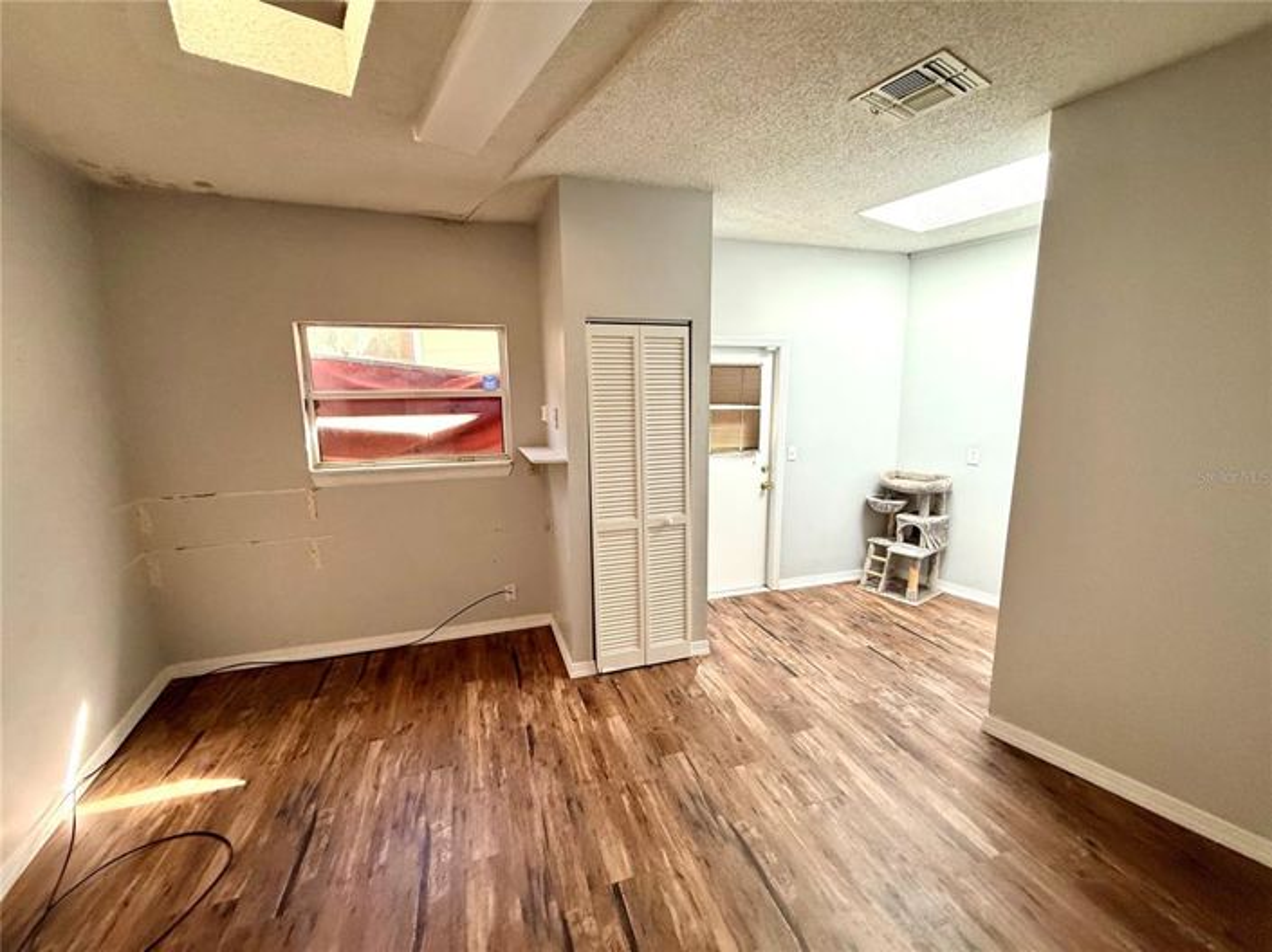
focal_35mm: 14
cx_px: 636
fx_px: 514
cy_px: 476
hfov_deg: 102.1
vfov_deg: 85.6
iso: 250
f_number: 2.2
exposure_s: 1/120
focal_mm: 2.22
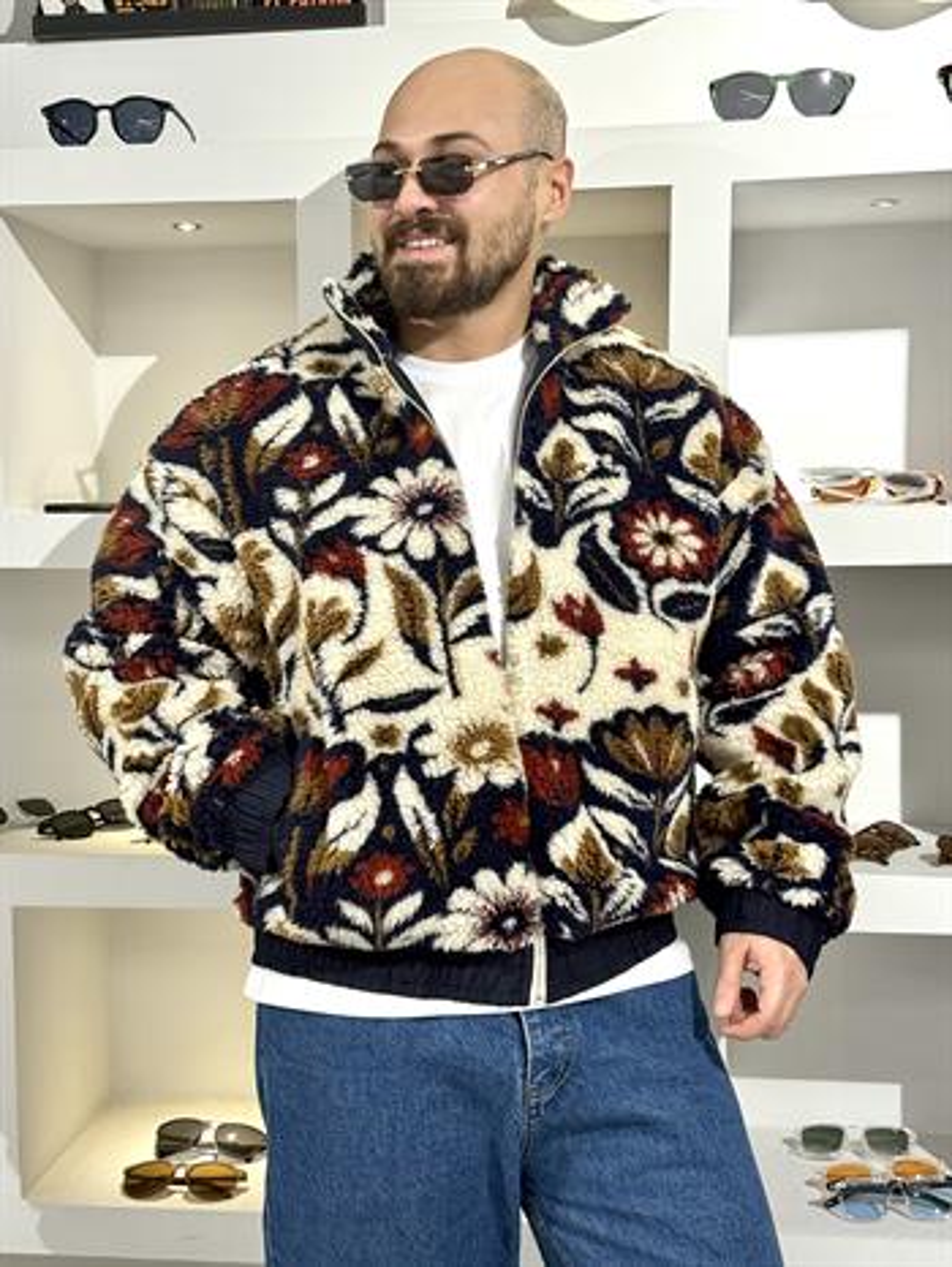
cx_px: 476
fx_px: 1759
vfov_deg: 39.6
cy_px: 634
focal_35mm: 48
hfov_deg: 30.3
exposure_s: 1/100
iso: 100
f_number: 1.78
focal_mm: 6.76
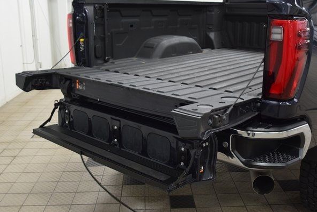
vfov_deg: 34.2
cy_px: 103
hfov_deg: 49.5
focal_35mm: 39
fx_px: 343
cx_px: 171
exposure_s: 1/60
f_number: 5
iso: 1600
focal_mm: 24
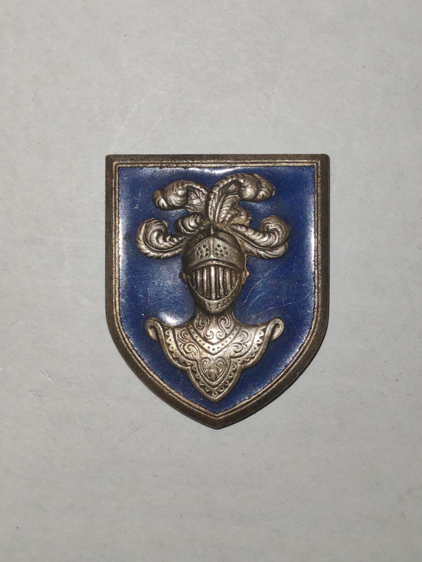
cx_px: 211
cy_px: 281
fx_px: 1105
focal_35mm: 68
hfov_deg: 21.6
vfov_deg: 28.6
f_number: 1.95
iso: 200
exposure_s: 1/100
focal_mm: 5.52
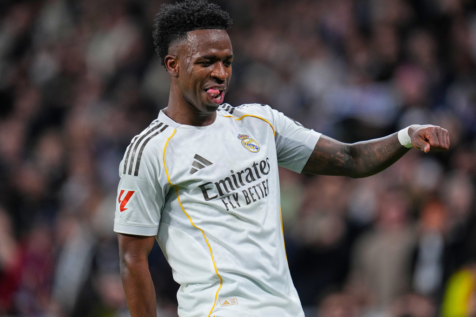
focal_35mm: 400
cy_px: 158
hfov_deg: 5.2
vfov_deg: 3.4
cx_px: 238
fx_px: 5289
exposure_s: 1/2000
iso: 2000
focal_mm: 400
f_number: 3.2
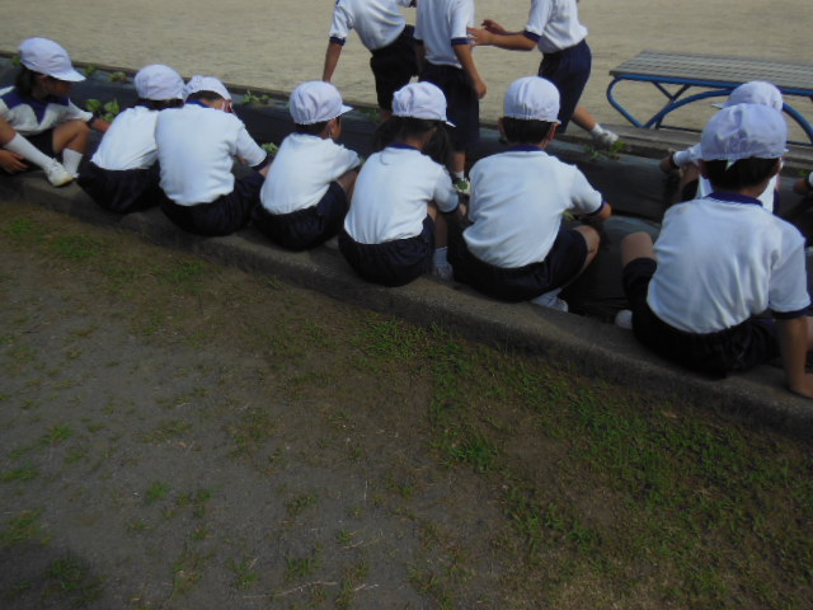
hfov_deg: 69.4
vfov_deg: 54.9
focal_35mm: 25
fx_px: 587
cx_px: 406
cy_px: 305
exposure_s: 1/2000
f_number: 3.5
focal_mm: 4.5
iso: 125
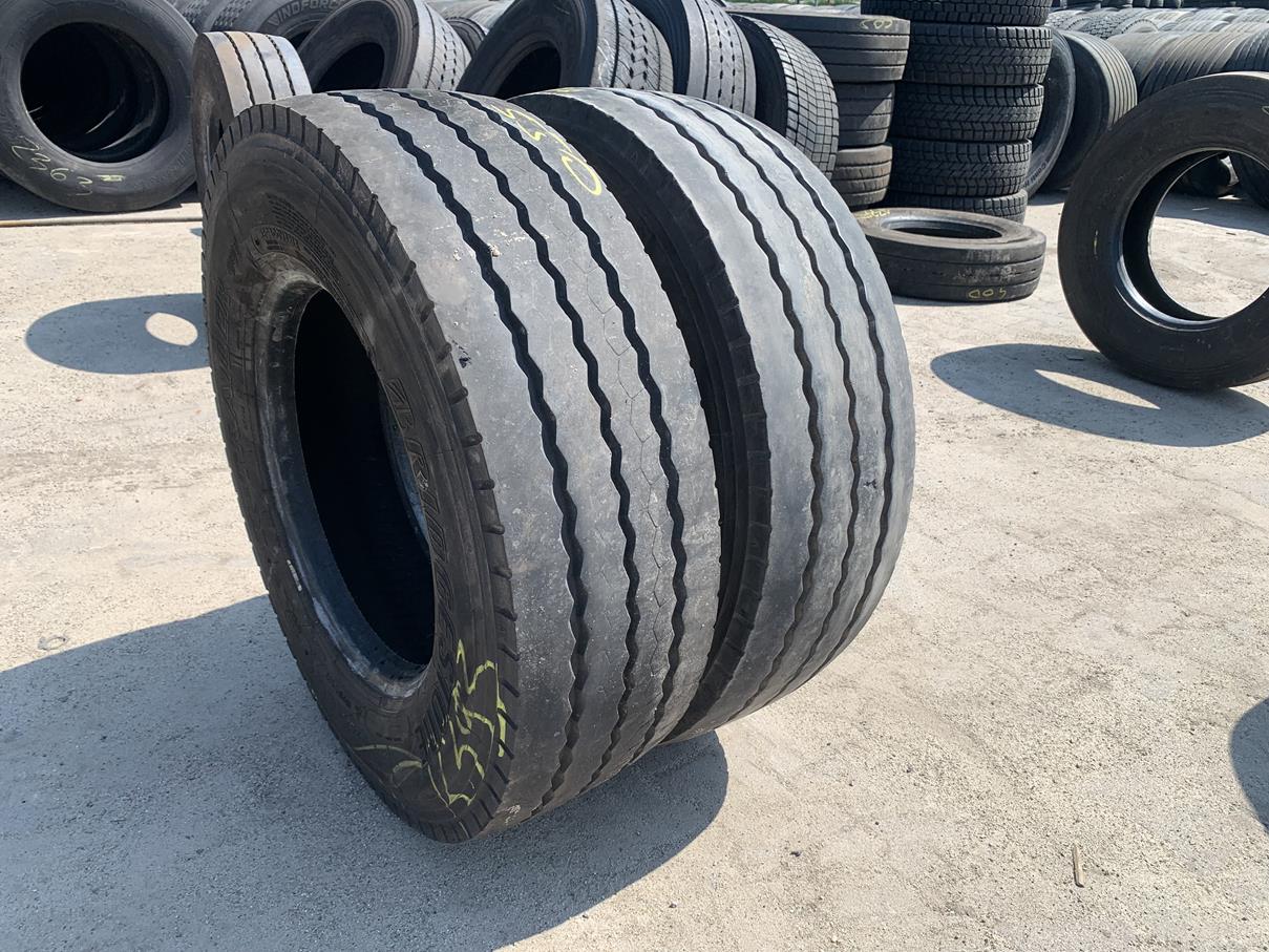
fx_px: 953
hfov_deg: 67.3
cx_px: 634
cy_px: 476
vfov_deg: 53.1
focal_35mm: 26
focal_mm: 4.25
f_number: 1.8
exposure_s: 1/1250
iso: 25
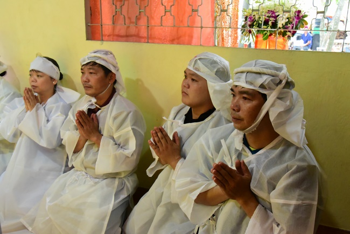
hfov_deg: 54.4
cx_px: 175
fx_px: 340
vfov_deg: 37.9
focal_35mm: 35
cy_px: 117
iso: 12800
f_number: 8
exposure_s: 1/80
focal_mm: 35
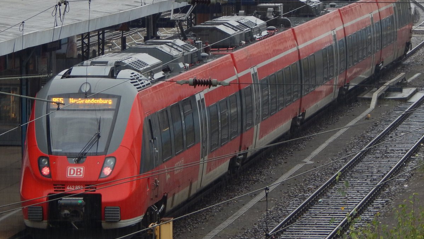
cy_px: 96
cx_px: 212
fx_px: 2856
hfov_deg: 8.5
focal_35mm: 254
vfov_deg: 4.8
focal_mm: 41.7
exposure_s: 1/60
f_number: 5.6
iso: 125
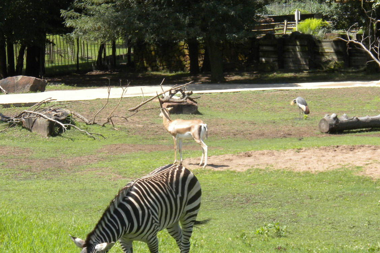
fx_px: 1330
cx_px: 178
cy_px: 150
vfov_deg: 10.9
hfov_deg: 16.3
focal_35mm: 126
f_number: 5.1
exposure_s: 1/516
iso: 160
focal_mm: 15
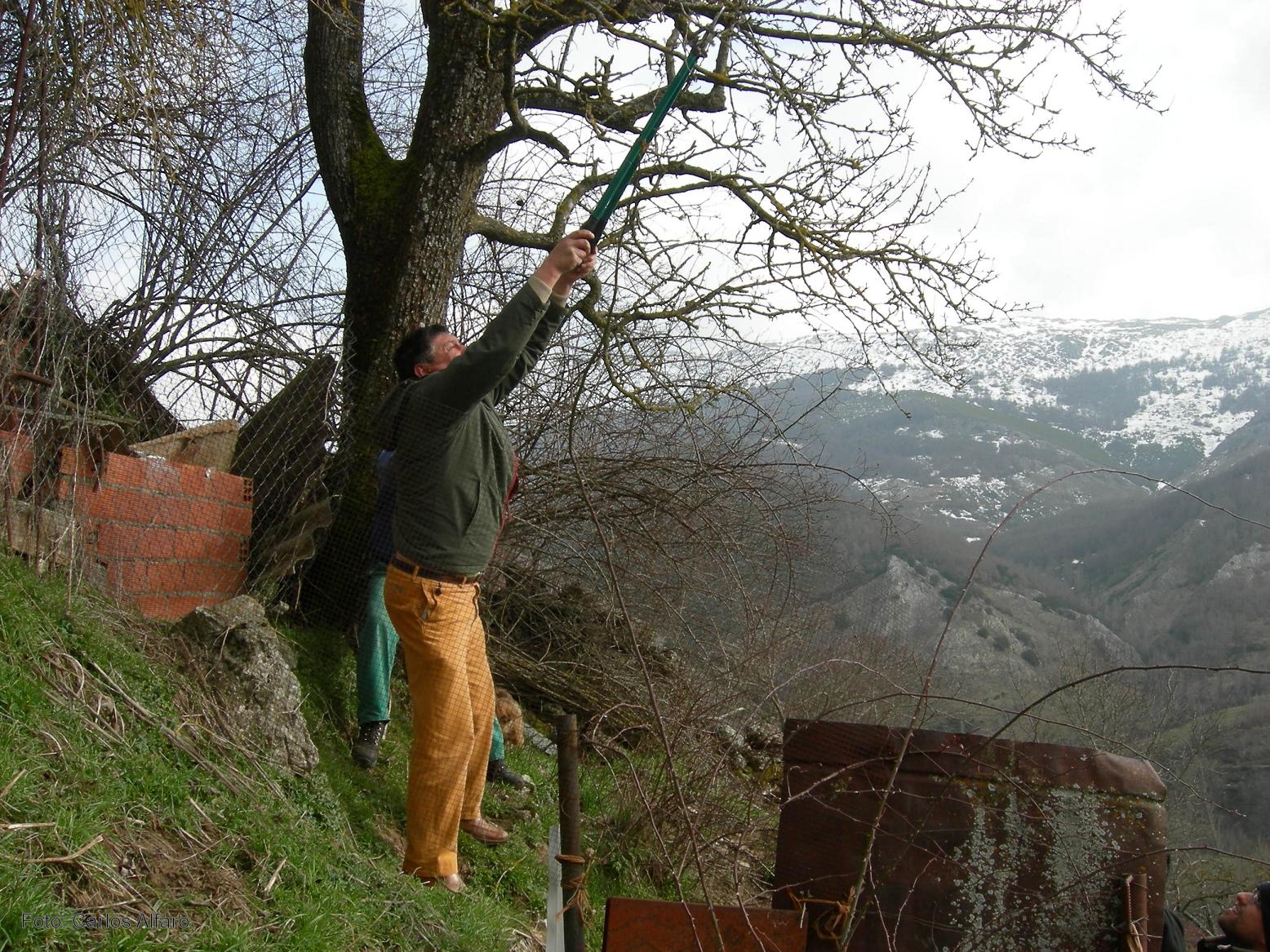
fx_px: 1321
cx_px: 635
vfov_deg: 39.7
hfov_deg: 51.4
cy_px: 476
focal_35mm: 36
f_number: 5.4
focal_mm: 7.5
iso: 64
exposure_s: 1/145
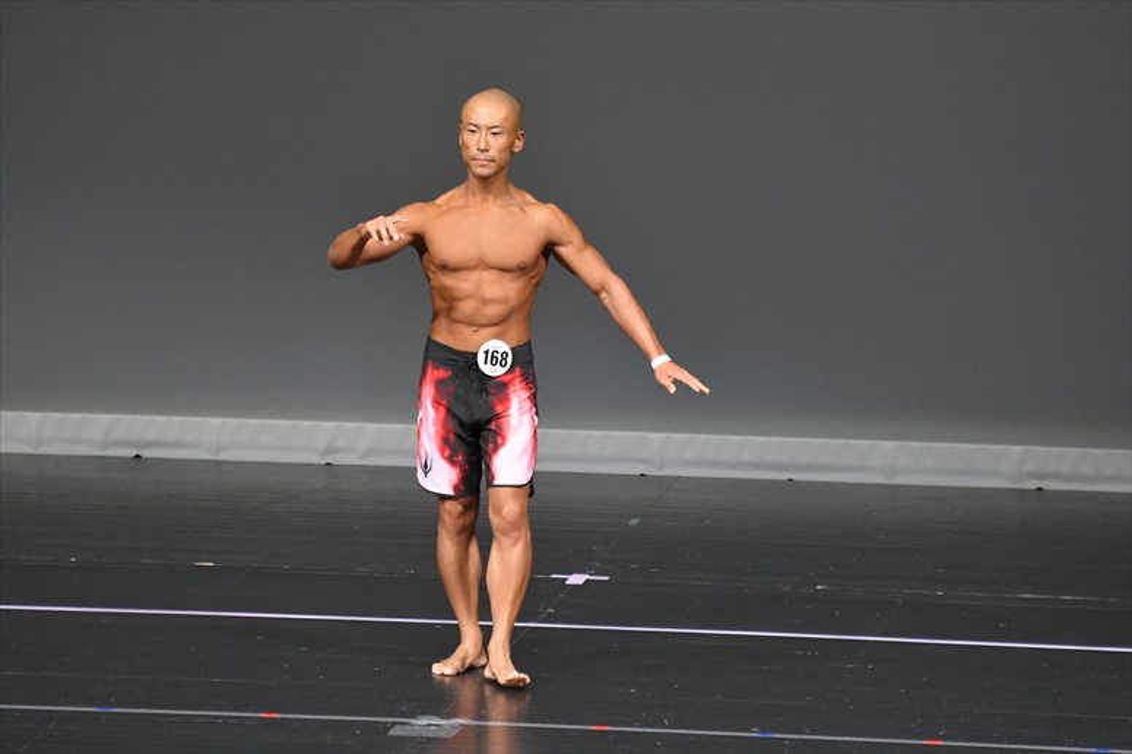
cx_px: 566
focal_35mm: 345
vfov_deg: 4.0
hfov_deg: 6.0
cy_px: 377
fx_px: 10843
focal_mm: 230
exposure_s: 1/400
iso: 5000
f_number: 5.6
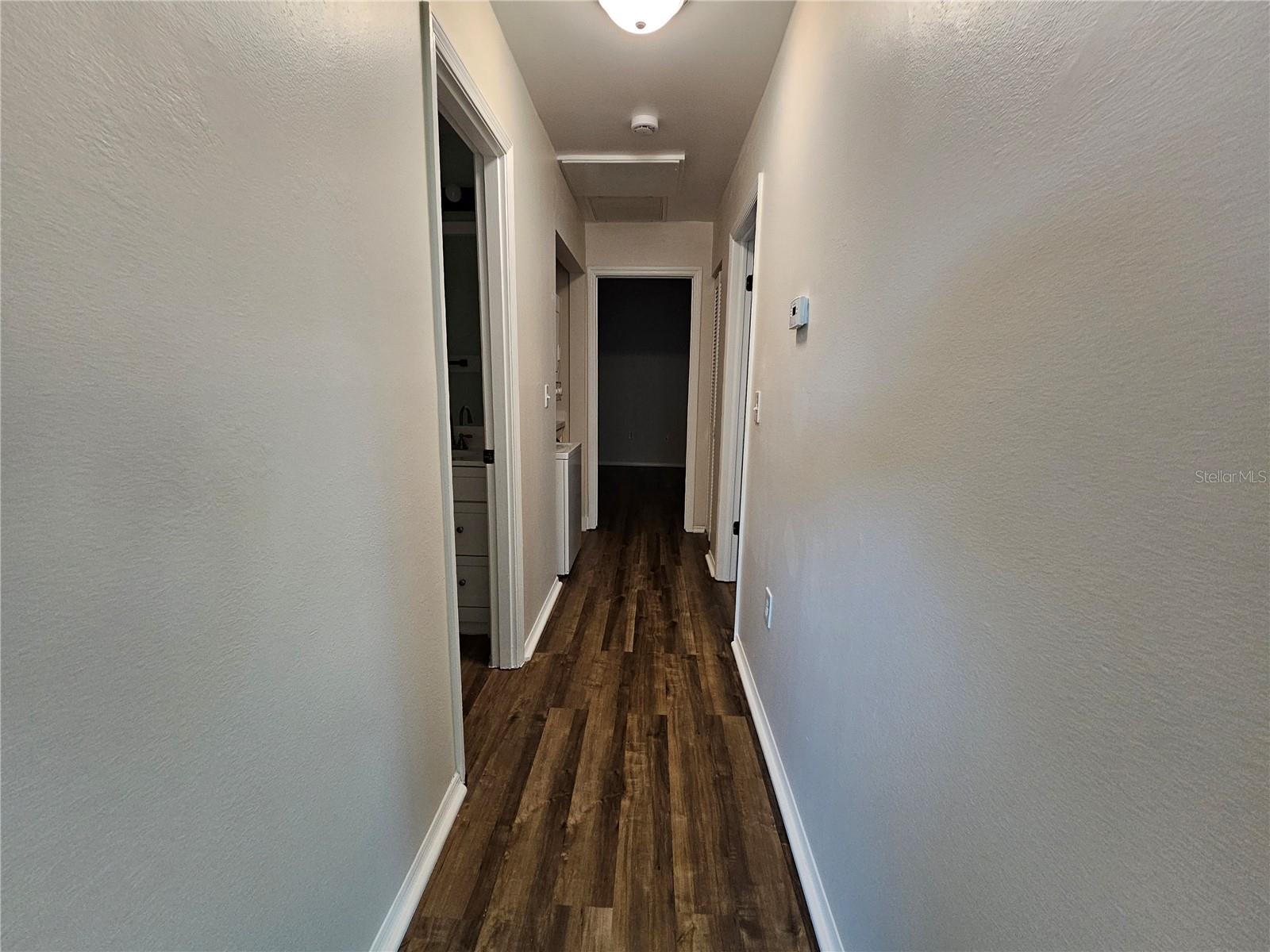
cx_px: 635
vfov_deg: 89.9
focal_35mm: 13
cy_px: 476
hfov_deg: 106.2
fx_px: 477
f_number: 2.2
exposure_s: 1/60
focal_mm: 2.2
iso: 400
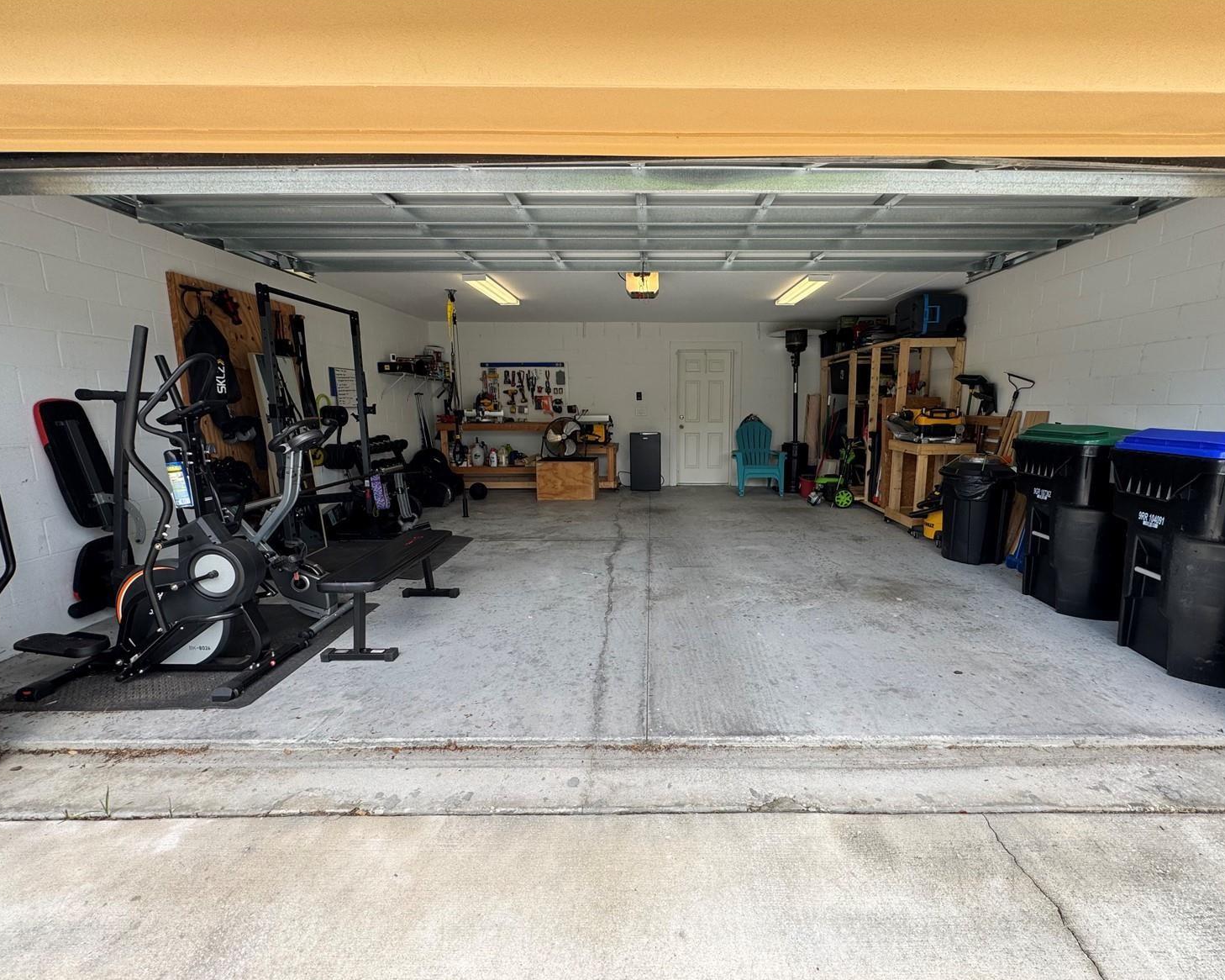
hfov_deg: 96.6
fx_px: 544
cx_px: 659
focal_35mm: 15
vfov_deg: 84.0
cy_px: 496
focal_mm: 2.22
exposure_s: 1/161
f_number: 2.2
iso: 40
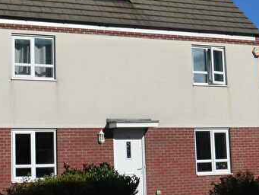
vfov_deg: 18.0
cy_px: 82
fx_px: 614
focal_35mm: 82
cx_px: 116
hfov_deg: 23.8
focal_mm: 6.9
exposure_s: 1/2000
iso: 160
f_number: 4.5
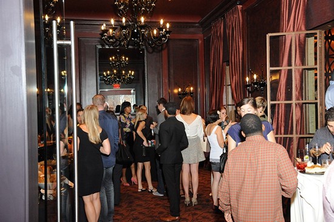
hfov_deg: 50.7
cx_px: 167
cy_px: 111
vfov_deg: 35.0
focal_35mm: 38
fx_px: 352
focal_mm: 38
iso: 5000
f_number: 6.3
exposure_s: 1/30
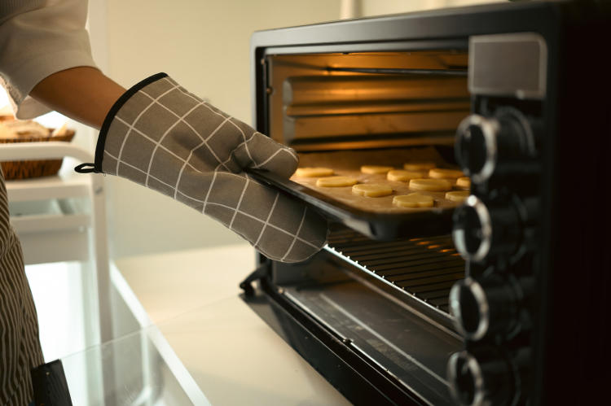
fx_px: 678
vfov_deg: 33.4
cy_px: 203
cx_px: 306
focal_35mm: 40
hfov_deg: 48.5
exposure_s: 1/400
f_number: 1.2
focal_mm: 27
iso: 250
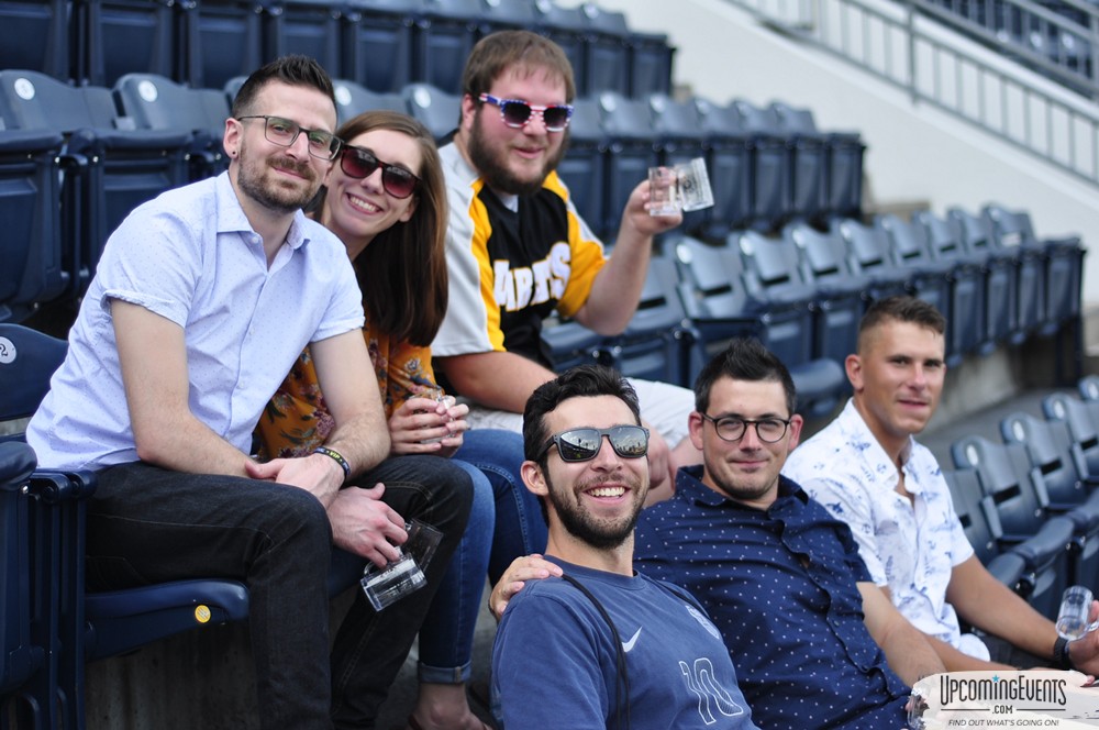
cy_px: 365
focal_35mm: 75
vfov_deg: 18.1
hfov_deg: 27.0
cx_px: 550
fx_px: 2287
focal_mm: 50
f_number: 1.8
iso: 200
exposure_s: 1/1600
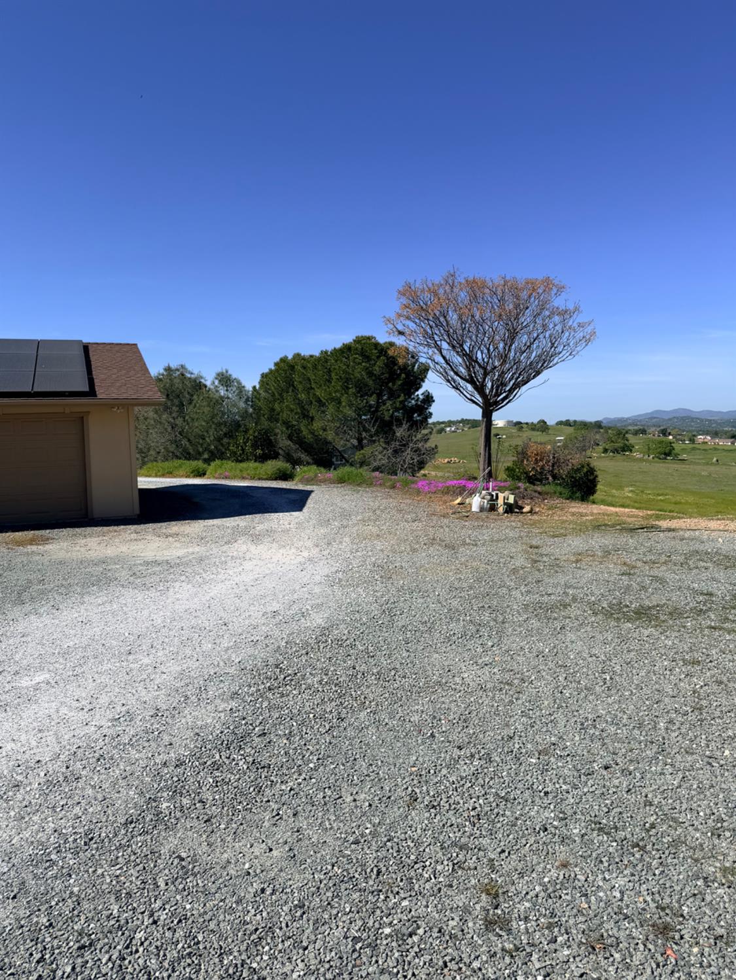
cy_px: 490
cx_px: 368
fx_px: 680
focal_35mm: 24
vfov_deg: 71.6
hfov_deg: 56.8
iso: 80
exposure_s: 1/7353
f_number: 1.78
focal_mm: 6.76
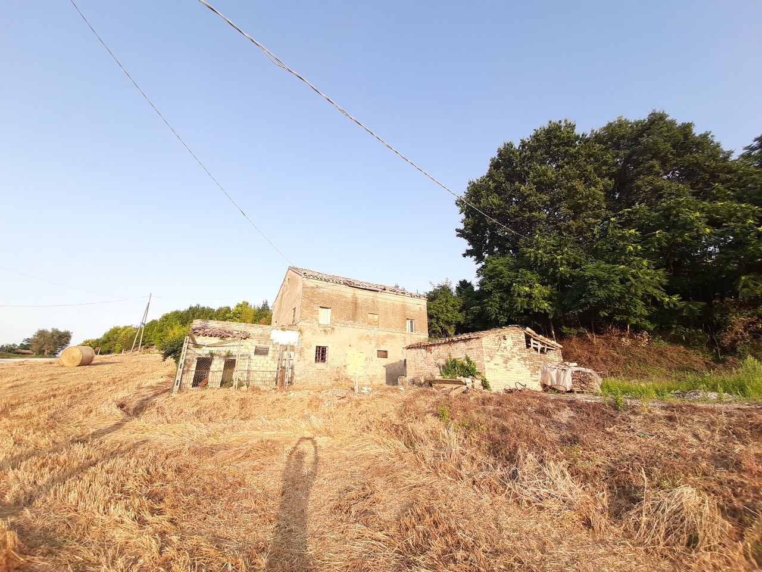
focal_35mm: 13
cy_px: 286
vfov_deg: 89.9
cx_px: 381
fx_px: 286
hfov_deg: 106.2
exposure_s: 1/208
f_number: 2.2
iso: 40
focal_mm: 1.42
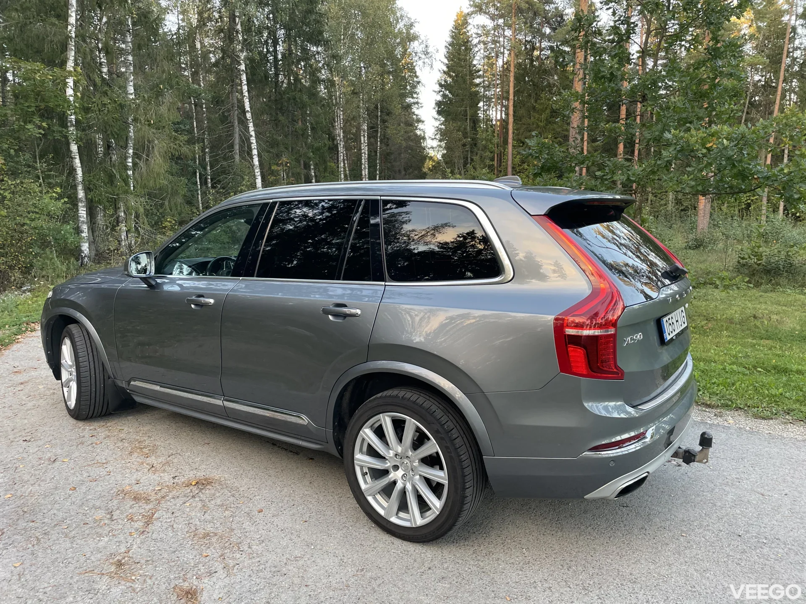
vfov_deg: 53.1
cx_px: 403
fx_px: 605
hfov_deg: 67.3
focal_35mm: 26
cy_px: 302
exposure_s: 1/121
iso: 100
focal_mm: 4.2
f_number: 1.6
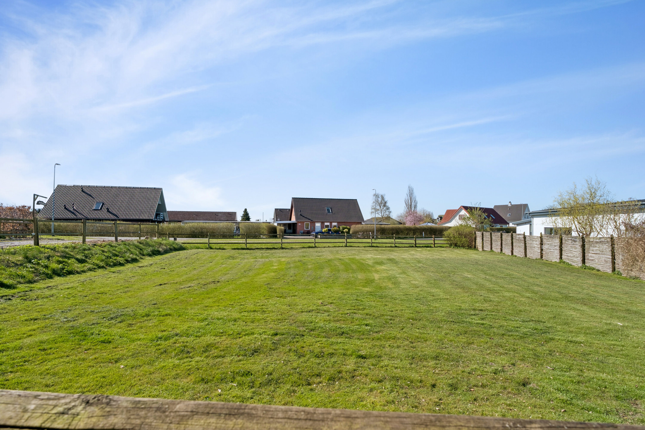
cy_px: 215
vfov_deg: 67.4
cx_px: 322
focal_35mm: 18
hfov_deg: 90.0
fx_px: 322
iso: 200
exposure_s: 1/550
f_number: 8
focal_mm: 11.9
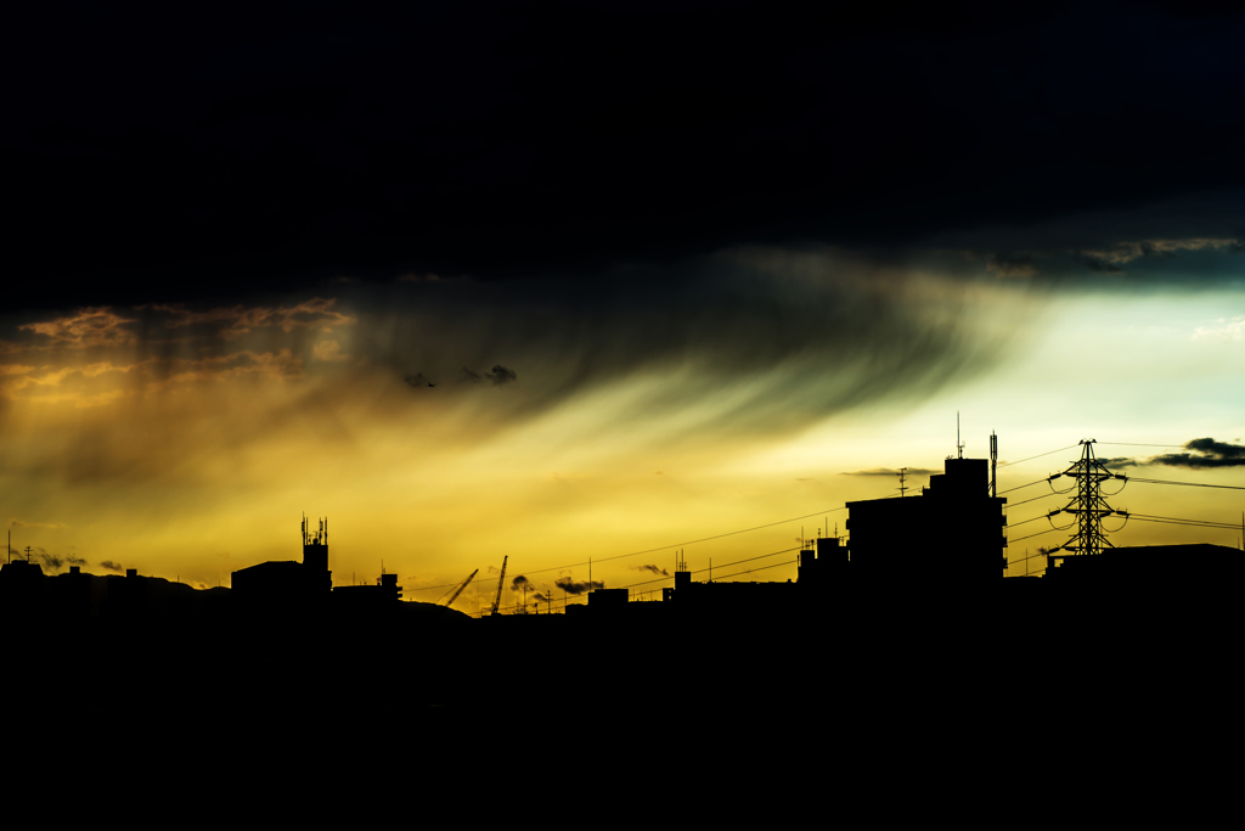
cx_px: 622
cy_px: 416
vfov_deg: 15.2
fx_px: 3113
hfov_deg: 22.6
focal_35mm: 90
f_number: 7.1
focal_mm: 90
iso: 100
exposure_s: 1/800
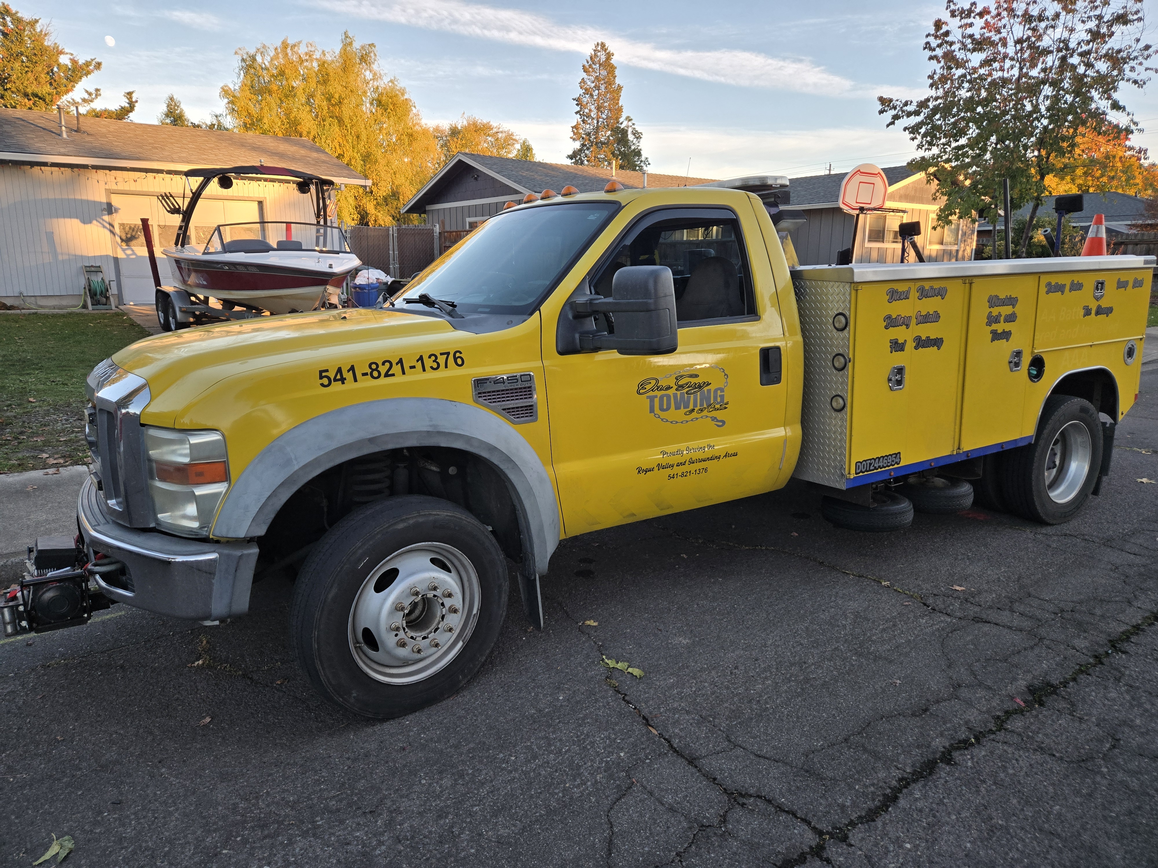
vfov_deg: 58.9
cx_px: 579
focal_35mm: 23
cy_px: 434
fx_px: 769
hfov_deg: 73.9
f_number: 1.8
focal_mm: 5.4
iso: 80
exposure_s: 1/640
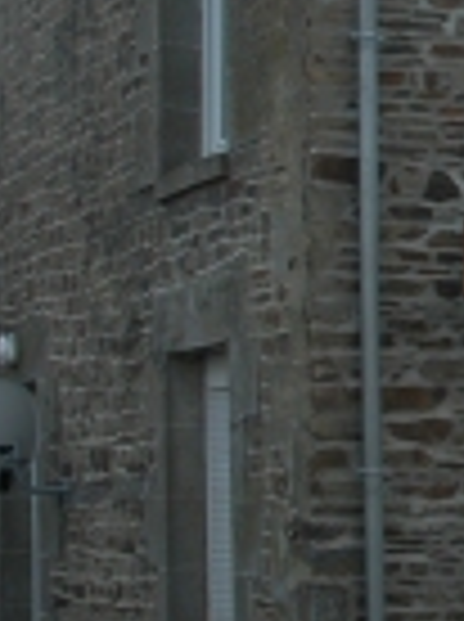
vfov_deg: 15.1
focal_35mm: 130
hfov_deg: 10.7
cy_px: 144
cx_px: 797
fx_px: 2331
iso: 100
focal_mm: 8.9
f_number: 5.6
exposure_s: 1/193
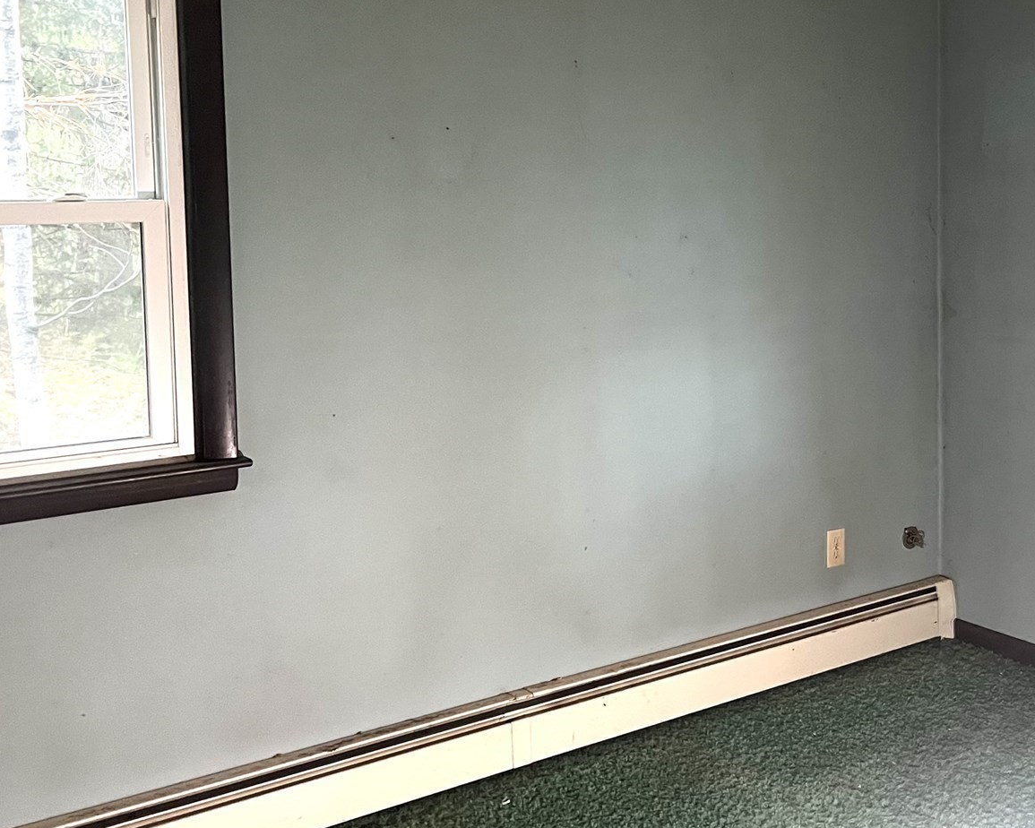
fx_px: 1378
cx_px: 874
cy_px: 285
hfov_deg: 39.0
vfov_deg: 33.2
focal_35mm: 45
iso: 400
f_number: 1.5
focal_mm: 5.7
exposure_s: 1/40
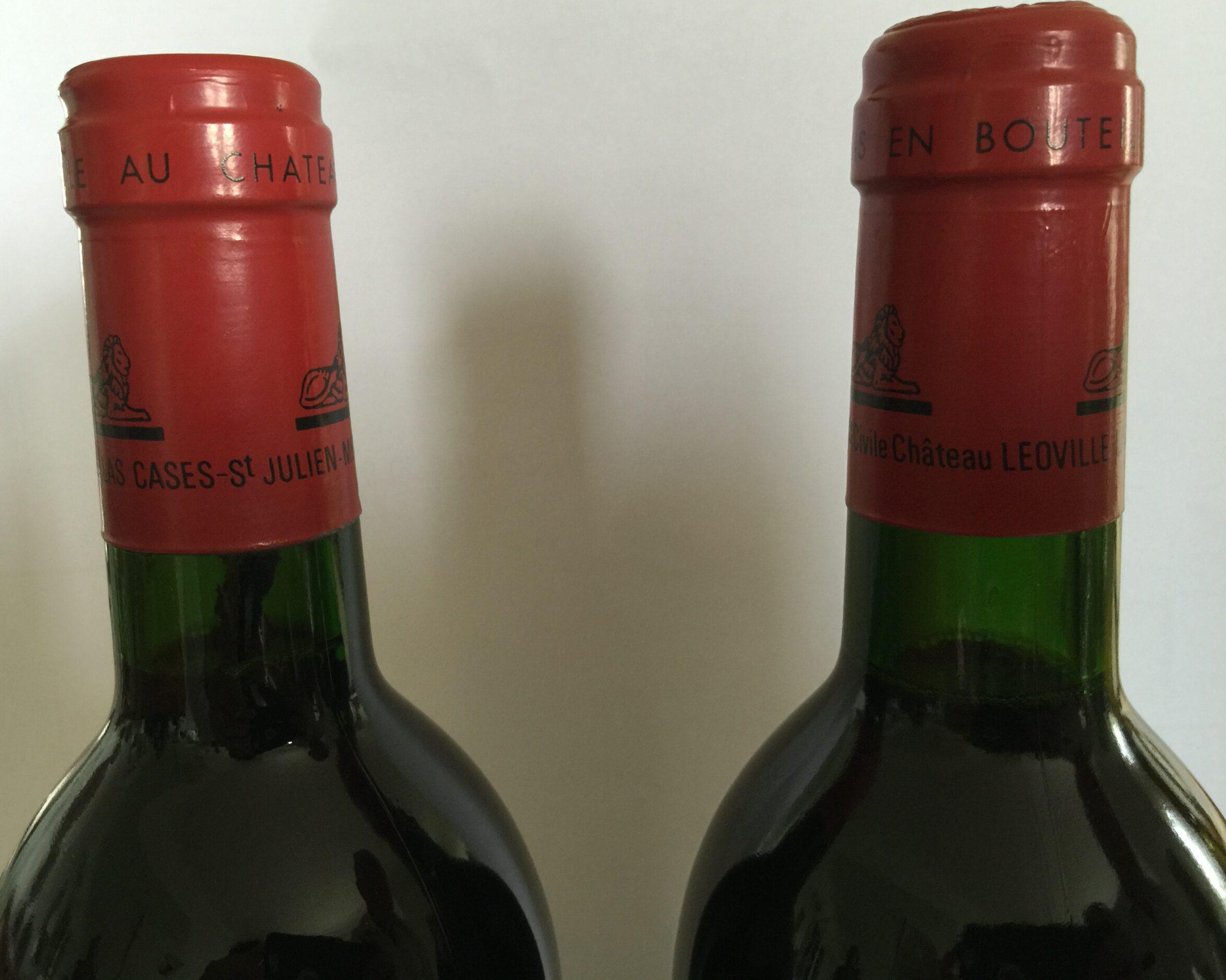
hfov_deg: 57.1
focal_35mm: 31
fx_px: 1125
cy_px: 482
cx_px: 561
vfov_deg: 47.1
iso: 50
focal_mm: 4.15
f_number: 2.2
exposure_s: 1/15
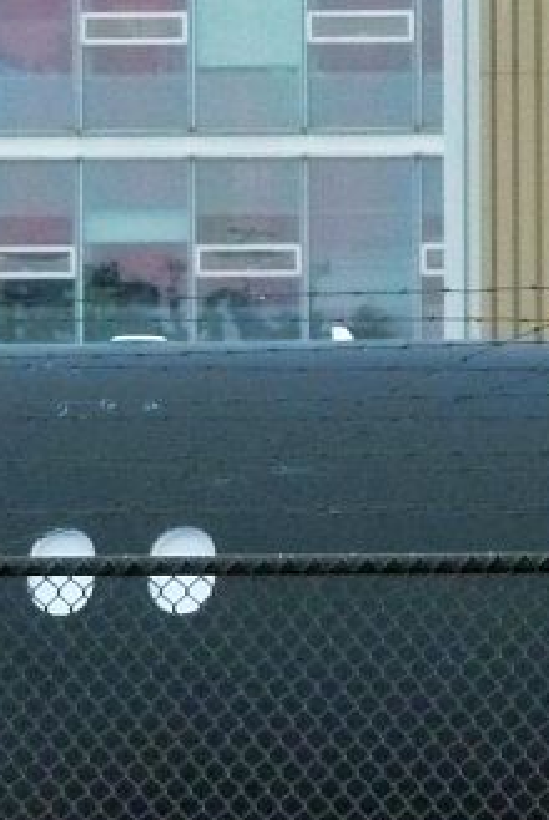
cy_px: 578
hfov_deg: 1.5
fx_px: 20520
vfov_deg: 2.3
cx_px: 586
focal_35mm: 899
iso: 800
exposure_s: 1/50
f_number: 4.8
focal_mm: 45.7
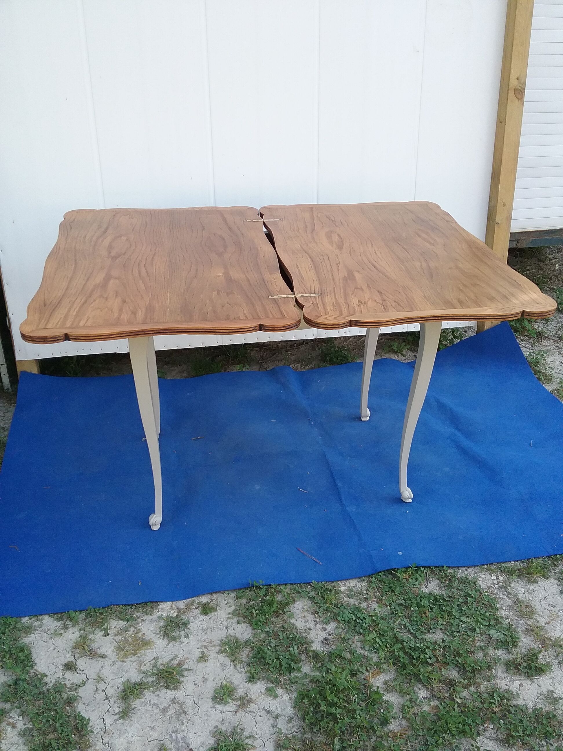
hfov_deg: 45.4
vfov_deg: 58.4
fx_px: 672
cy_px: 376
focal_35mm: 31
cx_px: 282
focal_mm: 3.3
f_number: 2.2
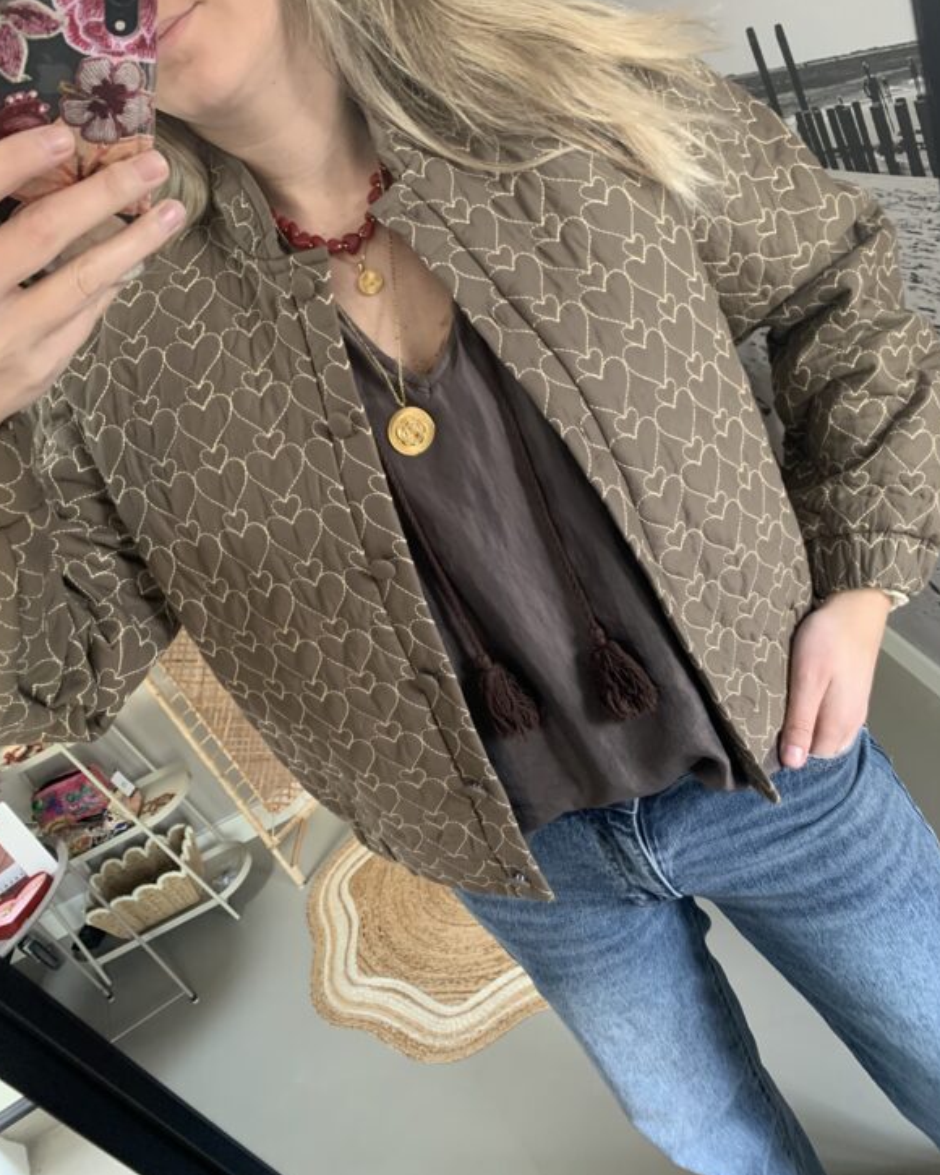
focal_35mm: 28
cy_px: 564
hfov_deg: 51.5
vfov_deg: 62.2
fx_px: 974
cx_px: 464
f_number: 1.8
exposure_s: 1/59
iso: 400
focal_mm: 4.25
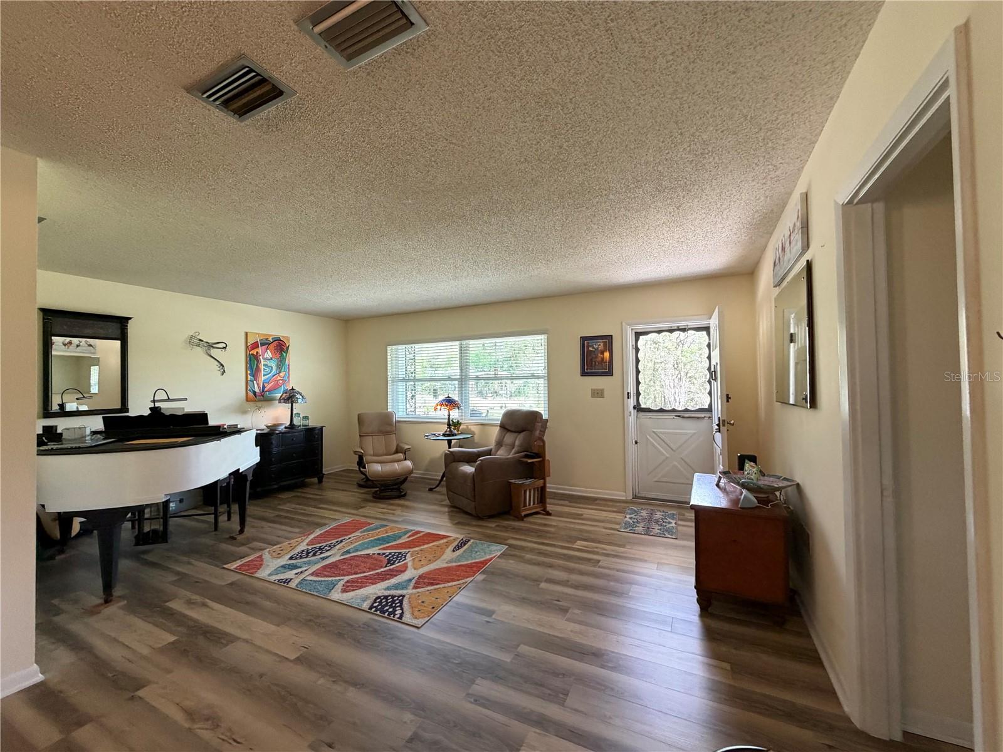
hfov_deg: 102.1
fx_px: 406
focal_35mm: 14
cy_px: 376
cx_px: 502
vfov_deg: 85.7
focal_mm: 2.22
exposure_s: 1/60
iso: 320
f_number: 2.2
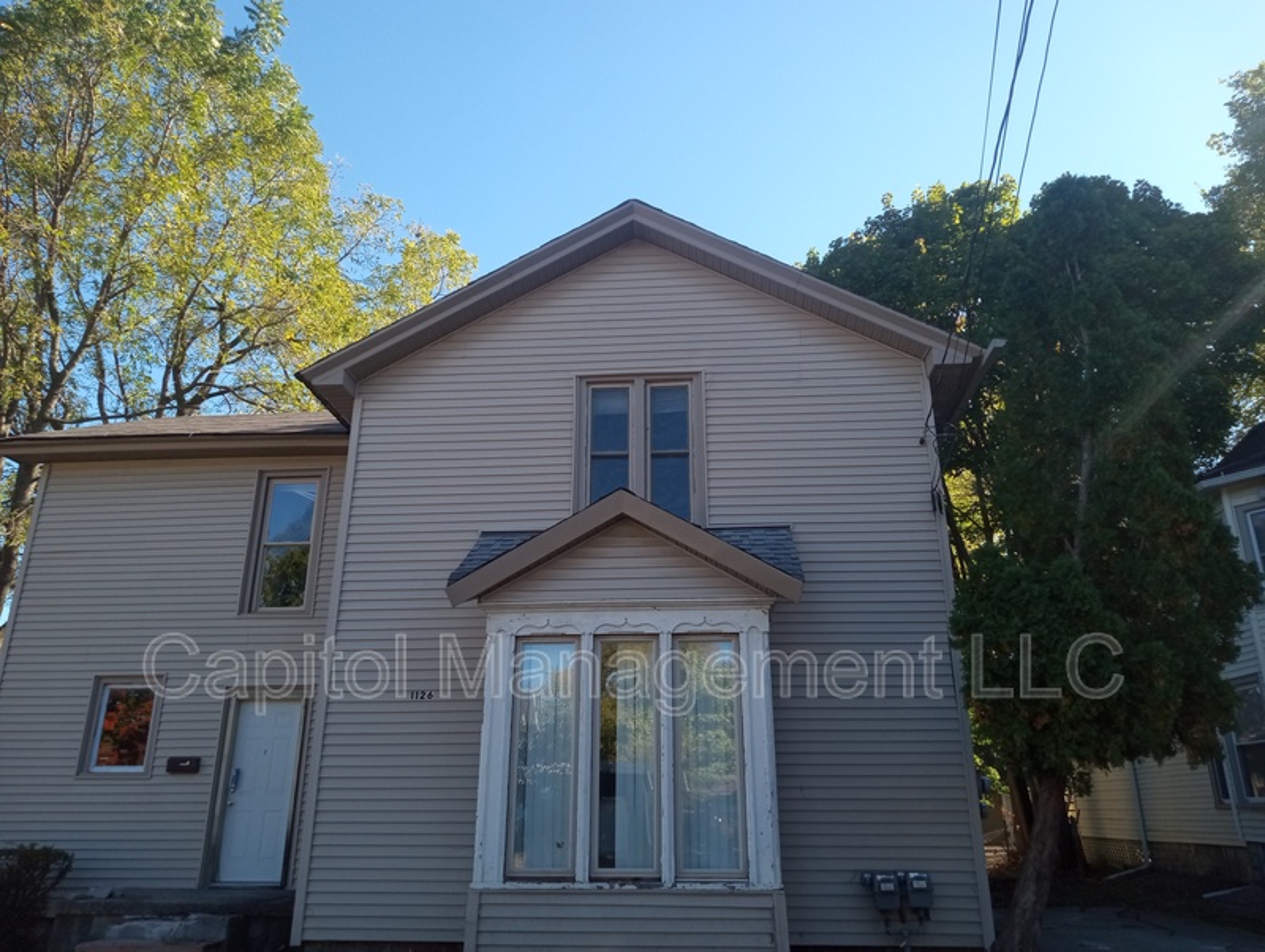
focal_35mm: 28
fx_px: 1024
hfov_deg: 63.4
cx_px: 632
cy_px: 476
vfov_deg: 49.8
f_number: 2.2
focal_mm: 3.42
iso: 100
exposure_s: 1/355
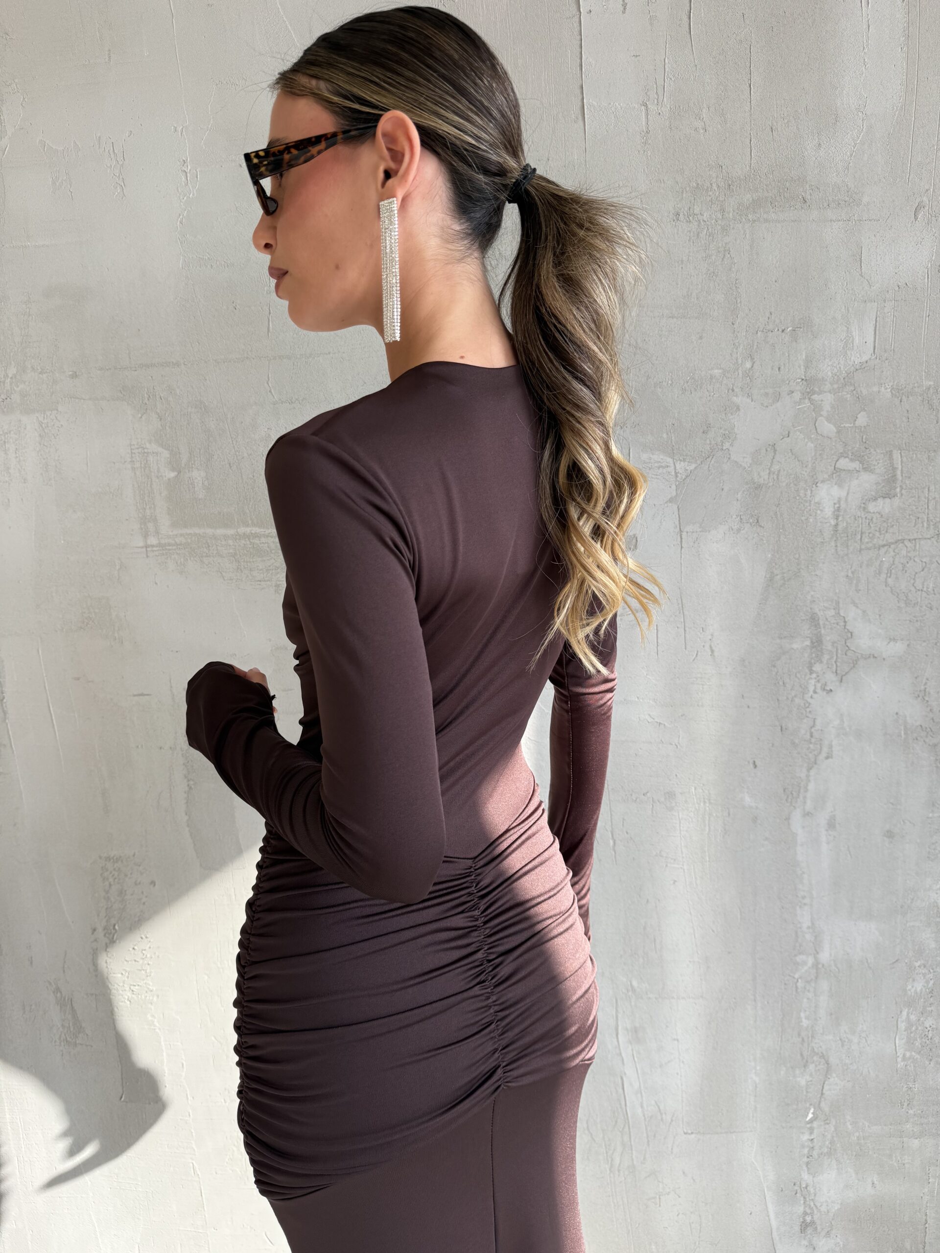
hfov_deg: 56.8
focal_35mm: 24
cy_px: 626
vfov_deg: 71.6
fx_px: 869
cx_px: 470
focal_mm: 6.76
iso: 100
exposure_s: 1/312
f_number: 1.78
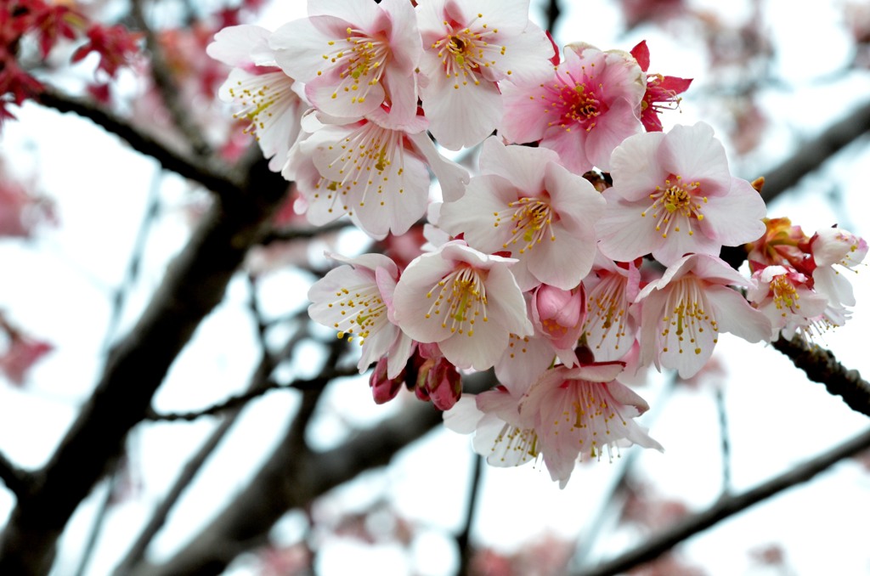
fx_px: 2170
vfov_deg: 15.1
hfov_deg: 22.7
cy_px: 288
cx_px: 435
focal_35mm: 90
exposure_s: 1/400
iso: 1250
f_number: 11
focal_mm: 60
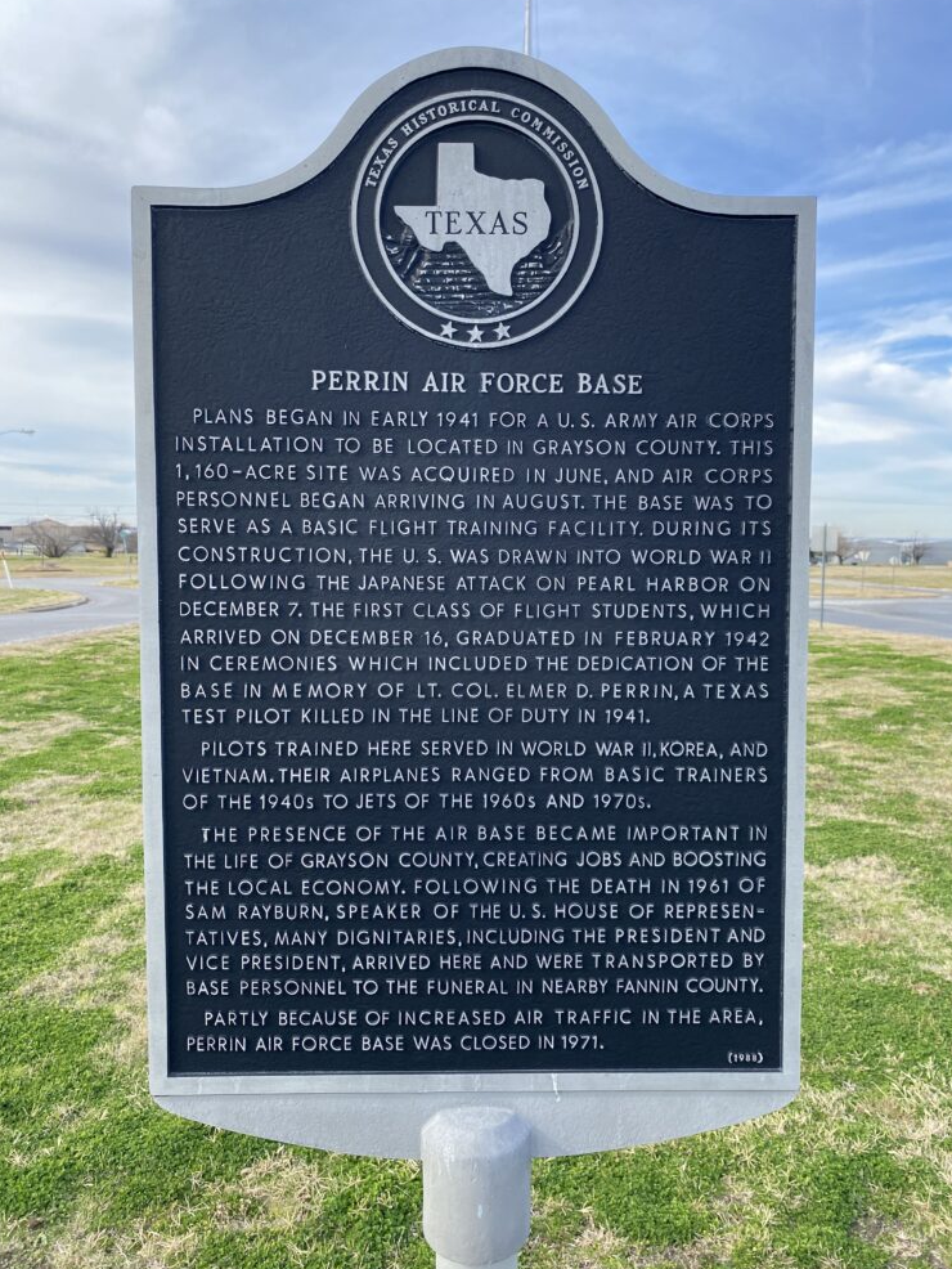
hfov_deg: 51.4
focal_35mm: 27
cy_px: 619
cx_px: 491
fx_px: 990
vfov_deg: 65.3
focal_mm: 4.25
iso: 32
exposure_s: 1/990
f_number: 1.8
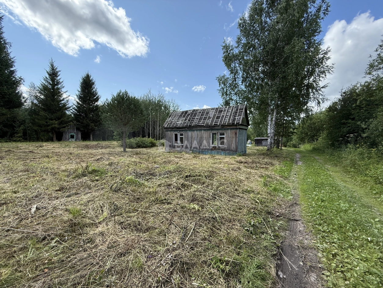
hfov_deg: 102.1
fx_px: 155
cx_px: 192
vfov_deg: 85.7
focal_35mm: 14
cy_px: 144
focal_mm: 2.22
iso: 64
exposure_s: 1/701
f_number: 2.2
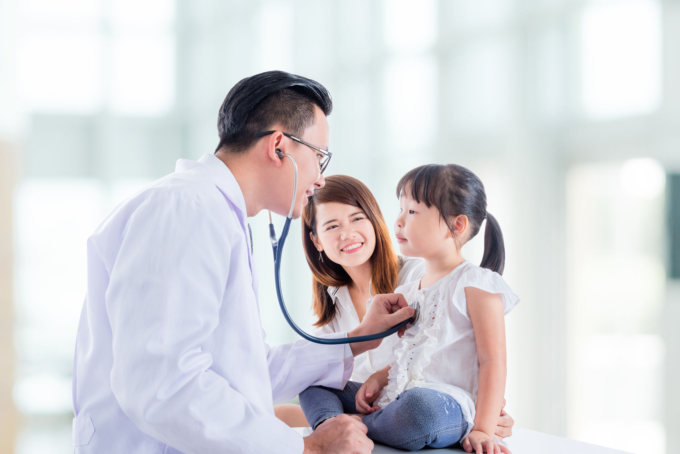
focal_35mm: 45
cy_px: 228
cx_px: 334
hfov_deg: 43.6
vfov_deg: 29.9
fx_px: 850
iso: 100
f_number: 11
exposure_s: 1/160
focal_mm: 44
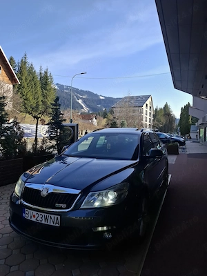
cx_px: 104
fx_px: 183
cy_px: 138
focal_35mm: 23
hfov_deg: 58.9
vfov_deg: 73.9
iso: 50
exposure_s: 1/1311
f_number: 1.8
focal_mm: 5.54
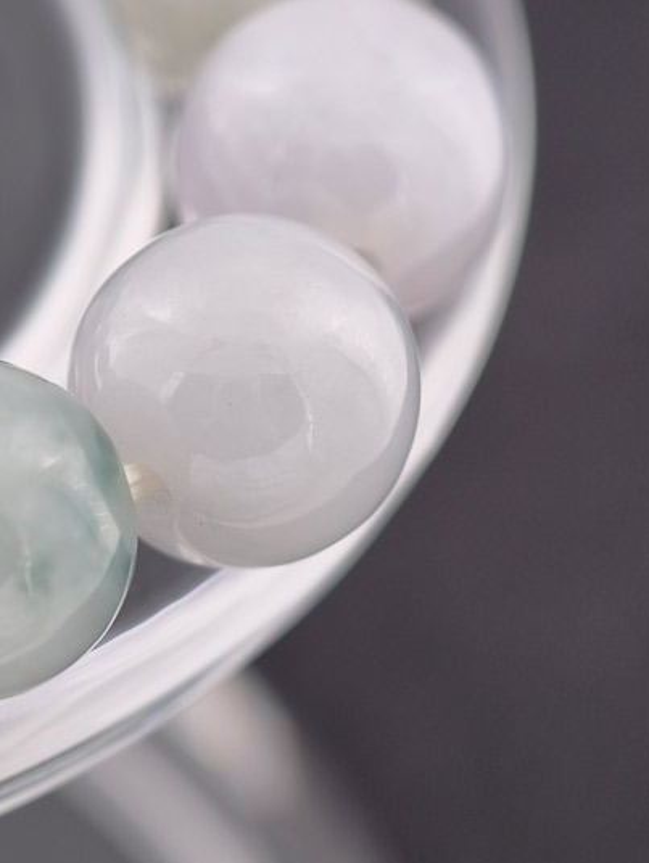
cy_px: 617
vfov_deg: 10.8
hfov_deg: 8.1
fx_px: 4567
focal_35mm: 183
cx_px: 68
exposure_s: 1/160
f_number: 2.67
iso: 125
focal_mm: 22.48
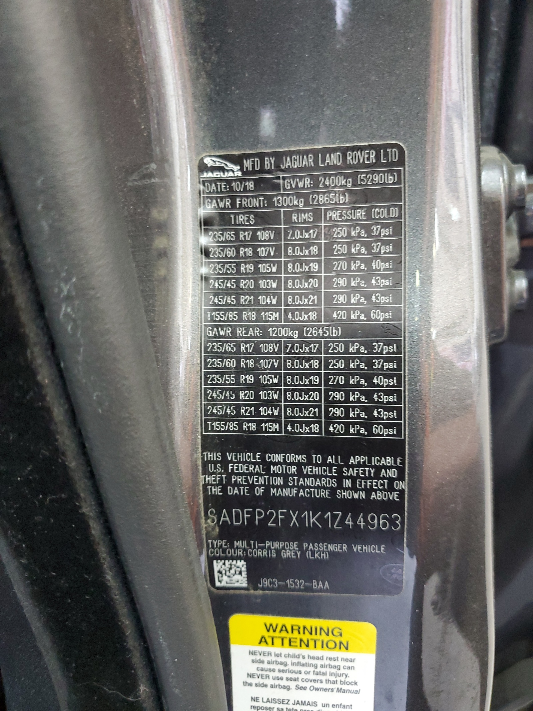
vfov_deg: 67.3
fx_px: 534
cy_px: 356
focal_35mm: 26
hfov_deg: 53.1
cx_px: 266
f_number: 1.5
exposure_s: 1/30
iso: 296
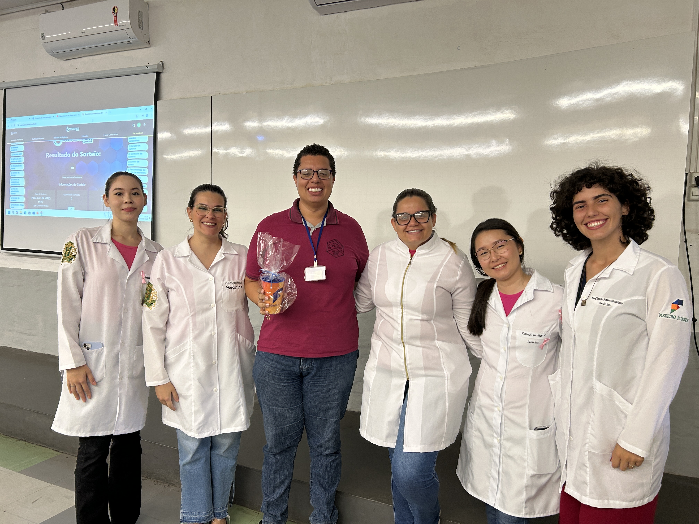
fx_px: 525
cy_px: 262
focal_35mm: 26
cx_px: 350
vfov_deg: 53.1
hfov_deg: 67.3
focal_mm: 5.7
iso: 100
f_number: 1.5
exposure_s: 1/60
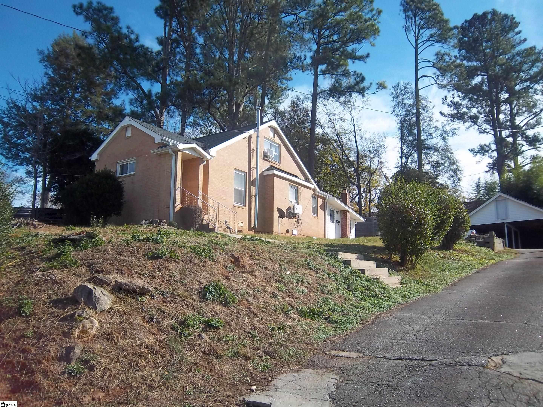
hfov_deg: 63.4
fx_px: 439
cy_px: 204
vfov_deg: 49.7
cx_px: 272
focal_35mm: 28
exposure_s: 1/160
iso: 64
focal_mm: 5.05
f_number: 7.86
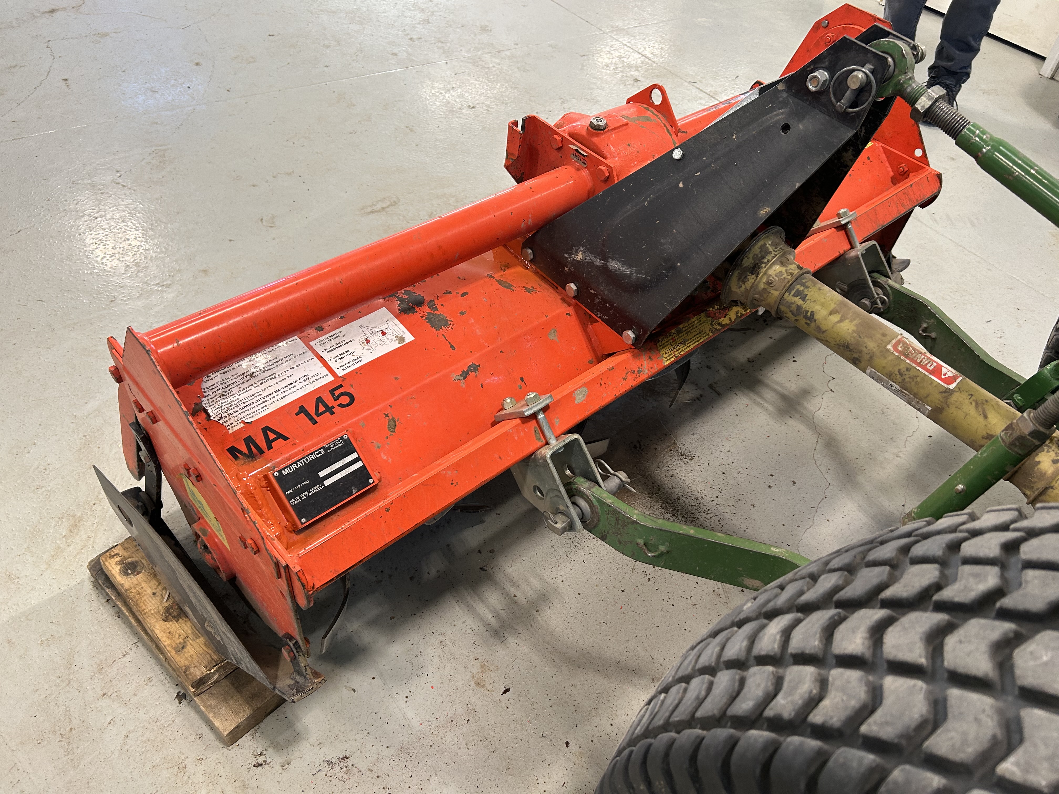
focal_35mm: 26
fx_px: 795
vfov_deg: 53.1
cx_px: 530
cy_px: 397
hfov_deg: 67.3
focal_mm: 5.7
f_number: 1.5
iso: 125
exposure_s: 1/60
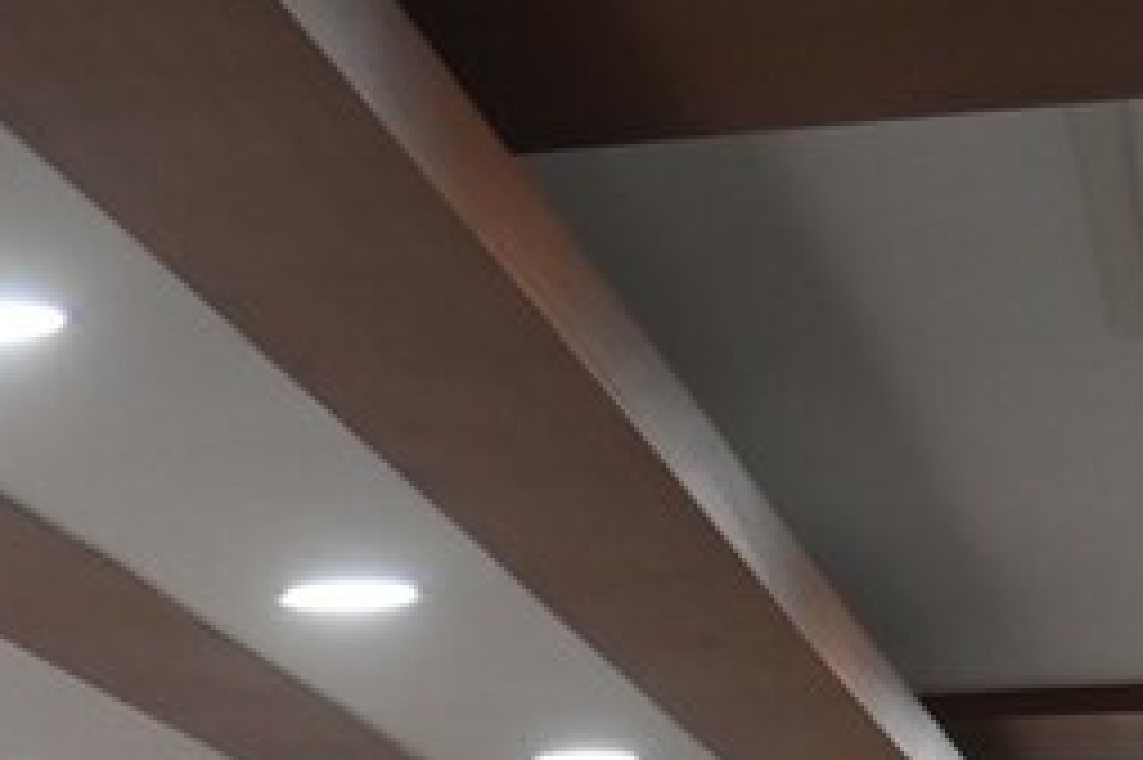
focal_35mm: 171
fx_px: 5426
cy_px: 1639
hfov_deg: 9.9
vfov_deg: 7.6
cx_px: -1948
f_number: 4
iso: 900
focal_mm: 31
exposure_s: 1/125
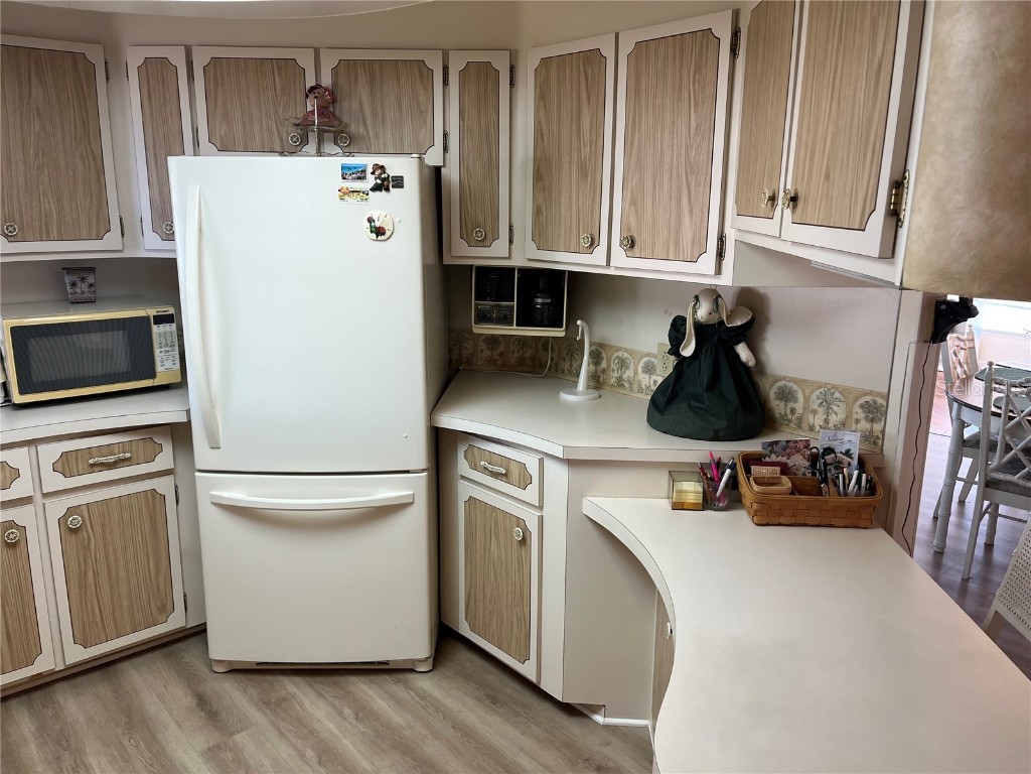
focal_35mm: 26
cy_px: 387
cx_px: 516
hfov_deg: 67.3
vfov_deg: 53.1
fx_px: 774
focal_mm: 5.1
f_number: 1.6
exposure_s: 1/120
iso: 100
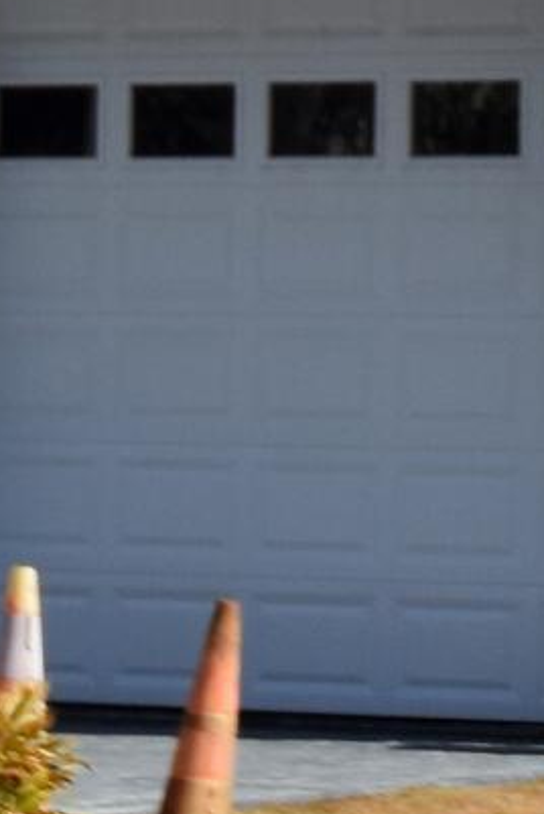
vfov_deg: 7.4
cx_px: 885
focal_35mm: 269
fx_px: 6086
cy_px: -828
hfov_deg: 5.1
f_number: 11
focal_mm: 24
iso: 200
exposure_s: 1/500
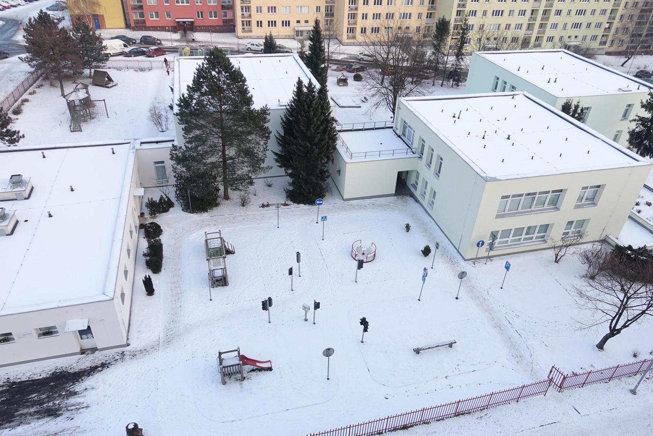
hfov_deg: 71.5
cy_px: 219
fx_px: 453
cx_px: 326
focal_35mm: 25
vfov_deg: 51.3
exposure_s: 1/100
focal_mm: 8.8
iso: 125
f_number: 4
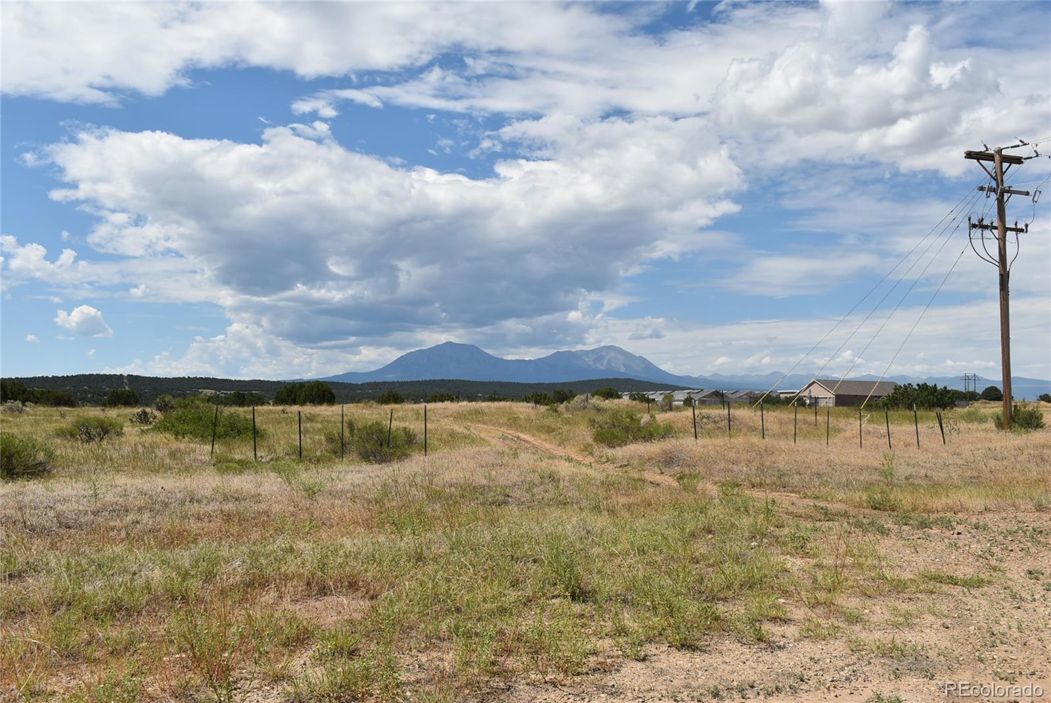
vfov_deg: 38.4
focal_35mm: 34
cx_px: 526
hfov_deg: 55.1
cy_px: 352
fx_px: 1008
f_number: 9
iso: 100
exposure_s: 1/320
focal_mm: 23
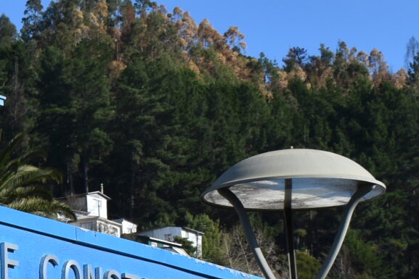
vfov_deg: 7.8
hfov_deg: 11.4
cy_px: 444
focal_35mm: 173
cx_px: -227
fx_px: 2014
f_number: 9
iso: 100
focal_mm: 26
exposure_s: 1/320
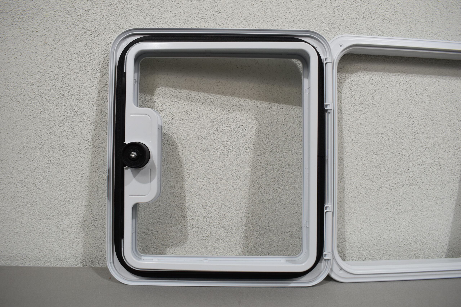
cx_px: 230
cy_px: 154
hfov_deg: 67.4
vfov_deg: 47.9
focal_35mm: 27
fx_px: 346
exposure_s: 1/125
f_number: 5.6
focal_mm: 18
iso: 400
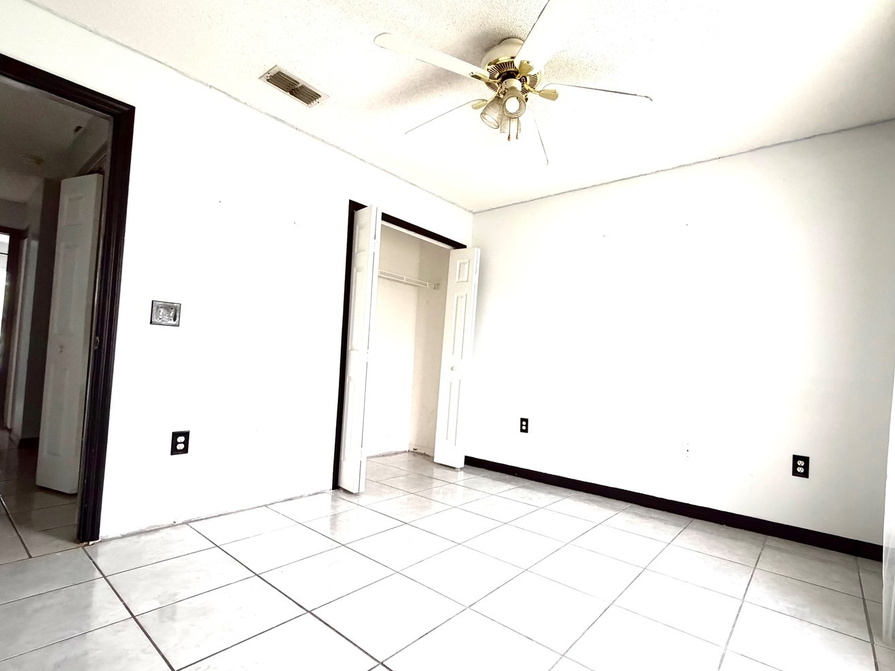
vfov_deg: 74.7
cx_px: 500
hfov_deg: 90.6
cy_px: 347
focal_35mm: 17
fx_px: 439
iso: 640
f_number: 2.2
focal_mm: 2.22
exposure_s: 1/60
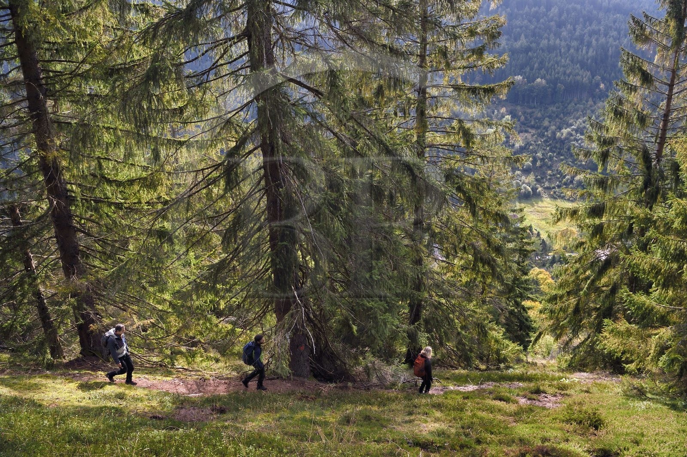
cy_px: 228
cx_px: 344
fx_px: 458
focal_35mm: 24
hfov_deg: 73.8
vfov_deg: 53.1
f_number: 10
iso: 400
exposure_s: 1/100
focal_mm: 24
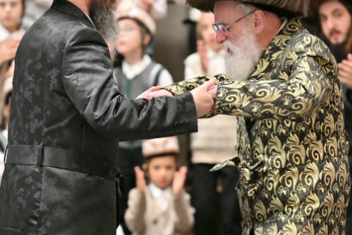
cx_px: 169
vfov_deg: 3.5
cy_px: 171
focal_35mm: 390
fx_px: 3812
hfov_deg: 5.3
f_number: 2.8
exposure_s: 1/320
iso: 400
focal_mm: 180
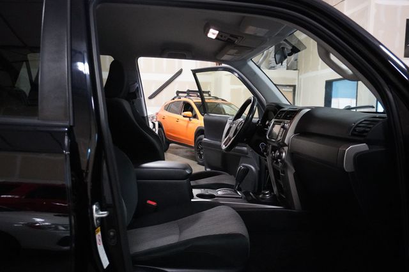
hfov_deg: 59.5
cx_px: 204
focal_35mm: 32
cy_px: 136
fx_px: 358
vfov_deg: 41.7
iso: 6400
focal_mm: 21
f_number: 4
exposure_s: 1/160
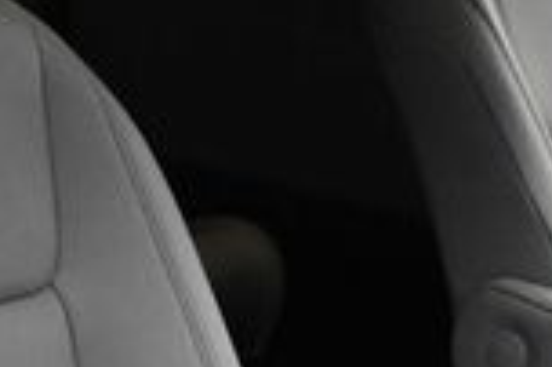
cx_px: 142
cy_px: 425
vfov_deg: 8.9
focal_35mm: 152
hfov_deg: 13.5
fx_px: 2328
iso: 1800
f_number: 3.5
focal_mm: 18
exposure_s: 1/125
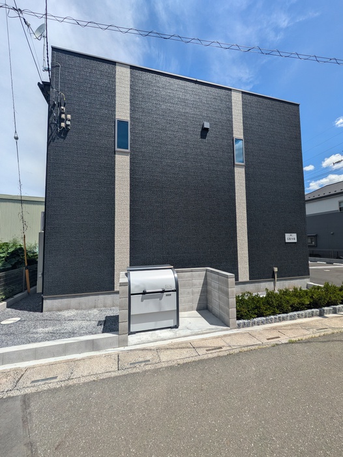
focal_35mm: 14
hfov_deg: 85.7
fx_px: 185
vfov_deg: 102.0
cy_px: 228
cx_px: 172
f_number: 2.2
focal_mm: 1.83
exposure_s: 1/2237
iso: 46
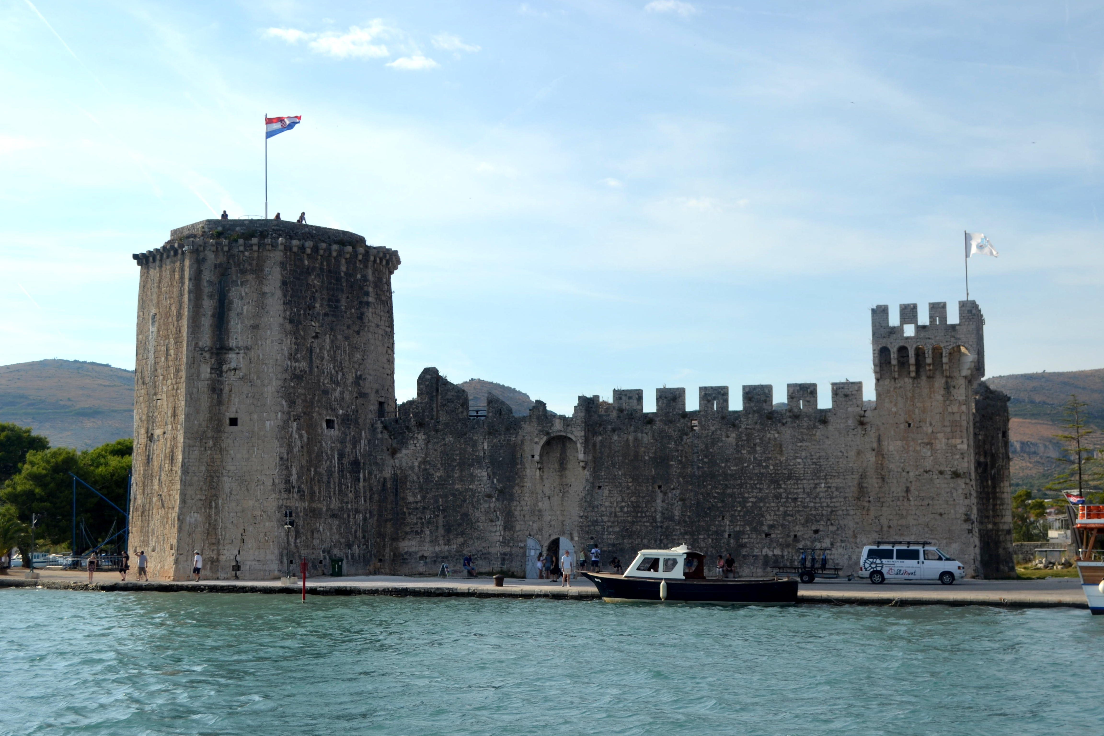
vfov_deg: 29.9
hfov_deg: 43.6
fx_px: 1380
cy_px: 368
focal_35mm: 45
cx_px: 552
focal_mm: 30
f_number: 6.3
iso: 100
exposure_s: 1/160
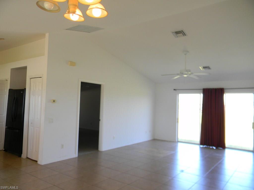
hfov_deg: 63.4
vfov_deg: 49.7
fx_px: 205
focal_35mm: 28
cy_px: 95
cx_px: 127
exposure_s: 1/32.1
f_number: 3.5
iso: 80
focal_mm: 5
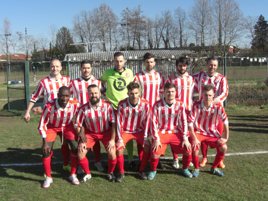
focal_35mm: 43
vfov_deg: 33.6
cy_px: 101
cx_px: 129
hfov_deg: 43.8
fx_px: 333
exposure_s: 1/640
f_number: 4
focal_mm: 7.9
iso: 80
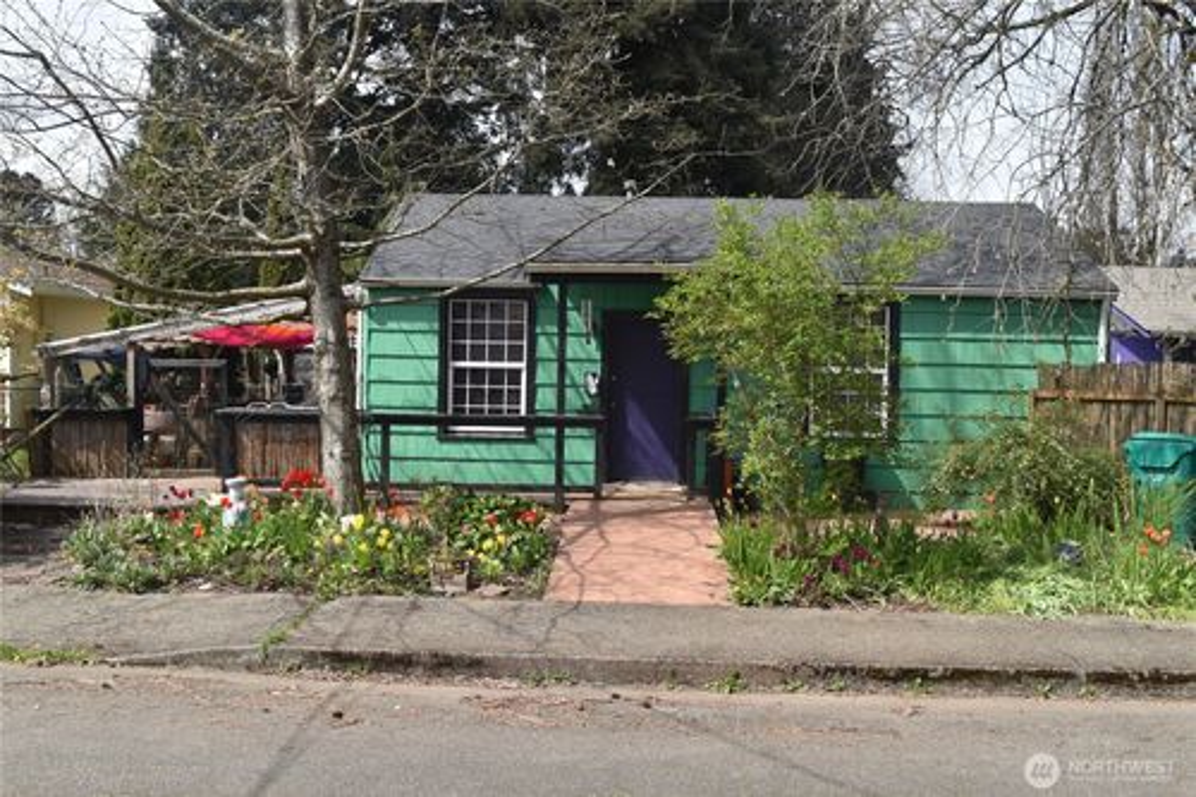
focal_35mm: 34
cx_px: 598
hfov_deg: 55.1
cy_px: 398
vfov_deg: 38.3
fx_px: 1146
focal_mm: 23
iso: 320
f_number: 8
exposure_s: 1/250
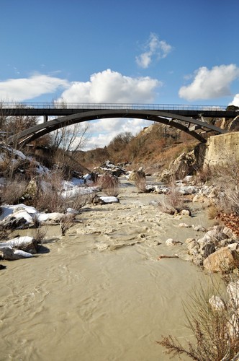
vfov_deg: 67.4
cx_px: 120
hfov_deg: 47.8
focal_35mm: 27
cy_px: 180
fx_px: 270
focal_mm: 18
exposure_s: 1/4000
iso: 200
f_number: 3.5
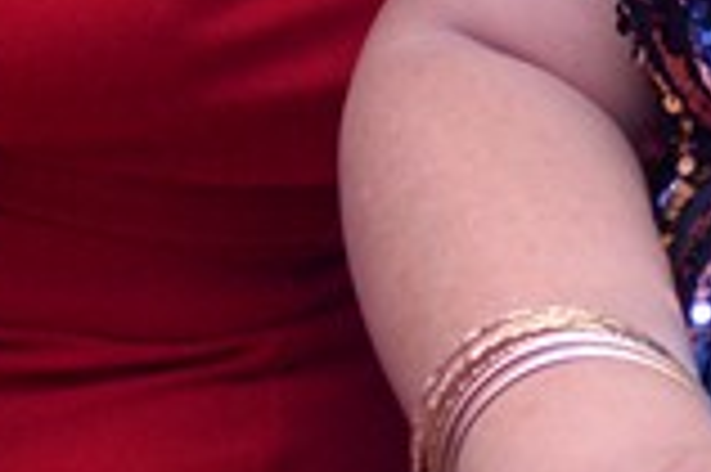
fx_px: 4380
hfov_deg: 9.2
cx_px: 670
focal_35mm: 222
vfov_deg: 6.0
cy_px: -402
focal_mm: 35
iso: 2000
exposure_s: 1/60
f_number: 3.5
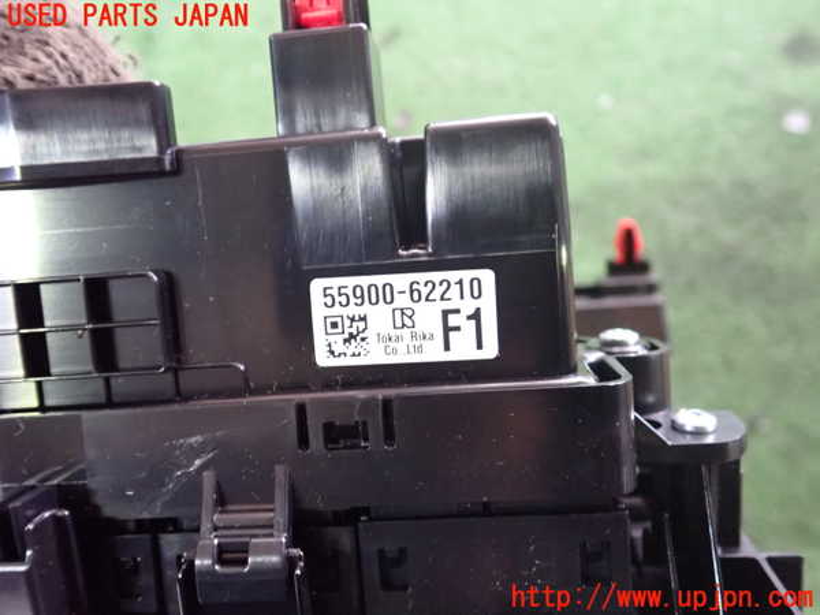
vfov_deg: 46.8
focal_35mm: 30
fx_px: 711
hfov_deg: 60.0
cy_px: 308
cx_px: 410
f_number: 2.3
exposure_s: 1/50
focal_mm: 5.4
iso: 1250
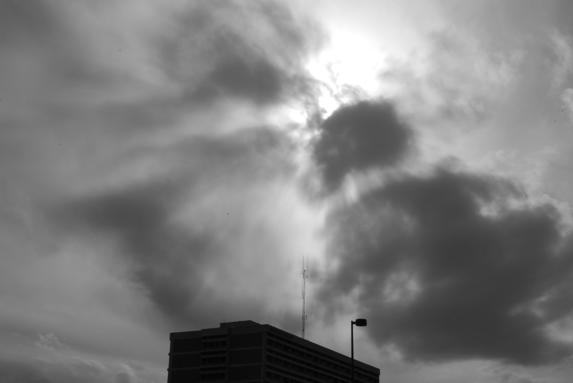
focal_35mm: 48
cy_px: 192
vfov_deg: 28.2
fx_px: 765
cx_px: 286
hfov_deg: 41.1
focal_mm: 32
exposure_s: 1/320
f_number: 32
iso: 400
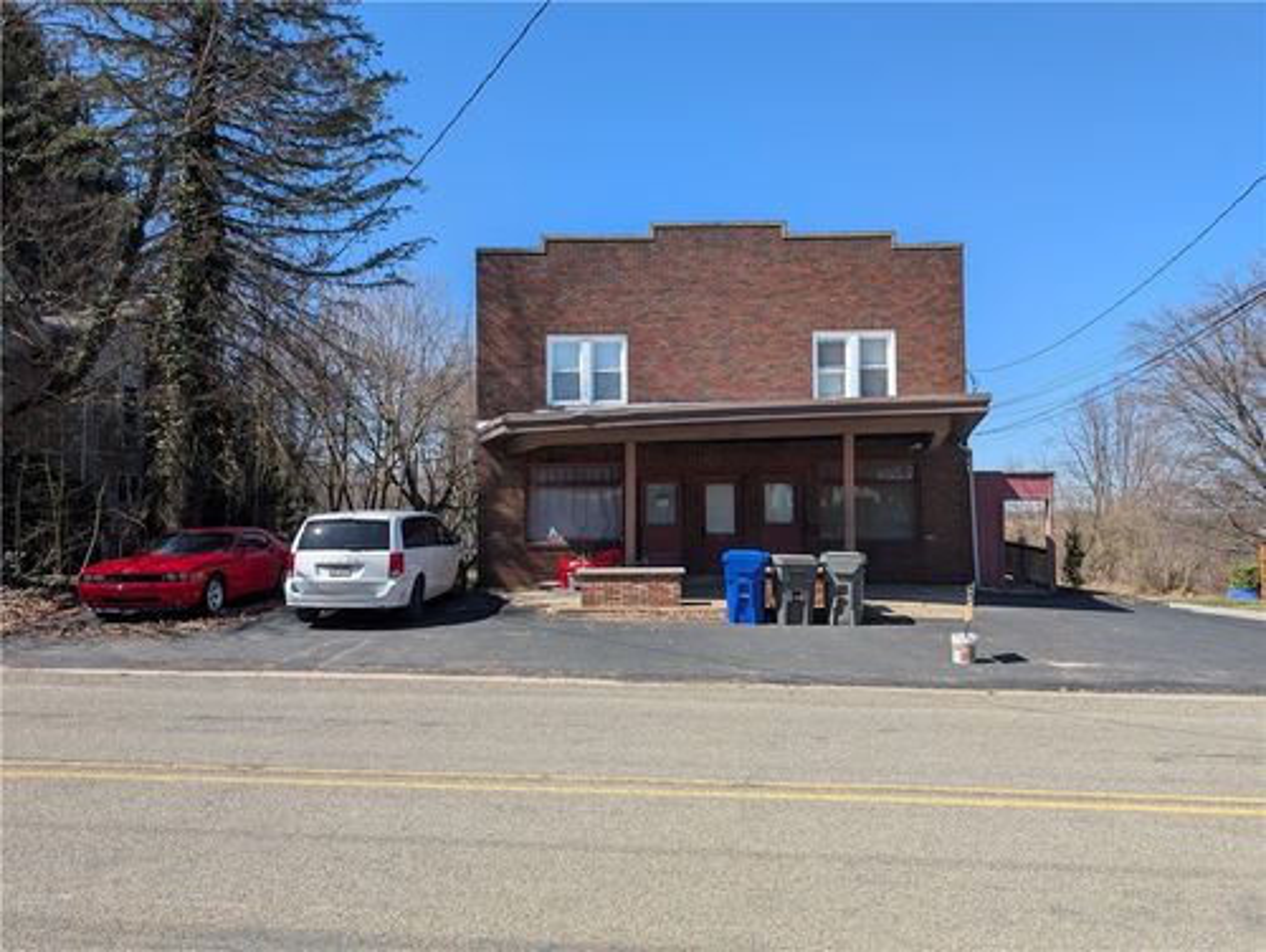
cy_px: 476
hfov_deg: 71.5
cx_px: 633
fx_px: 879
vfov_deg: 56.9
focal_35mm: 24
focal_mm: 6.9
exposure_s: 1/728
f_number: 1.68
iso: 20
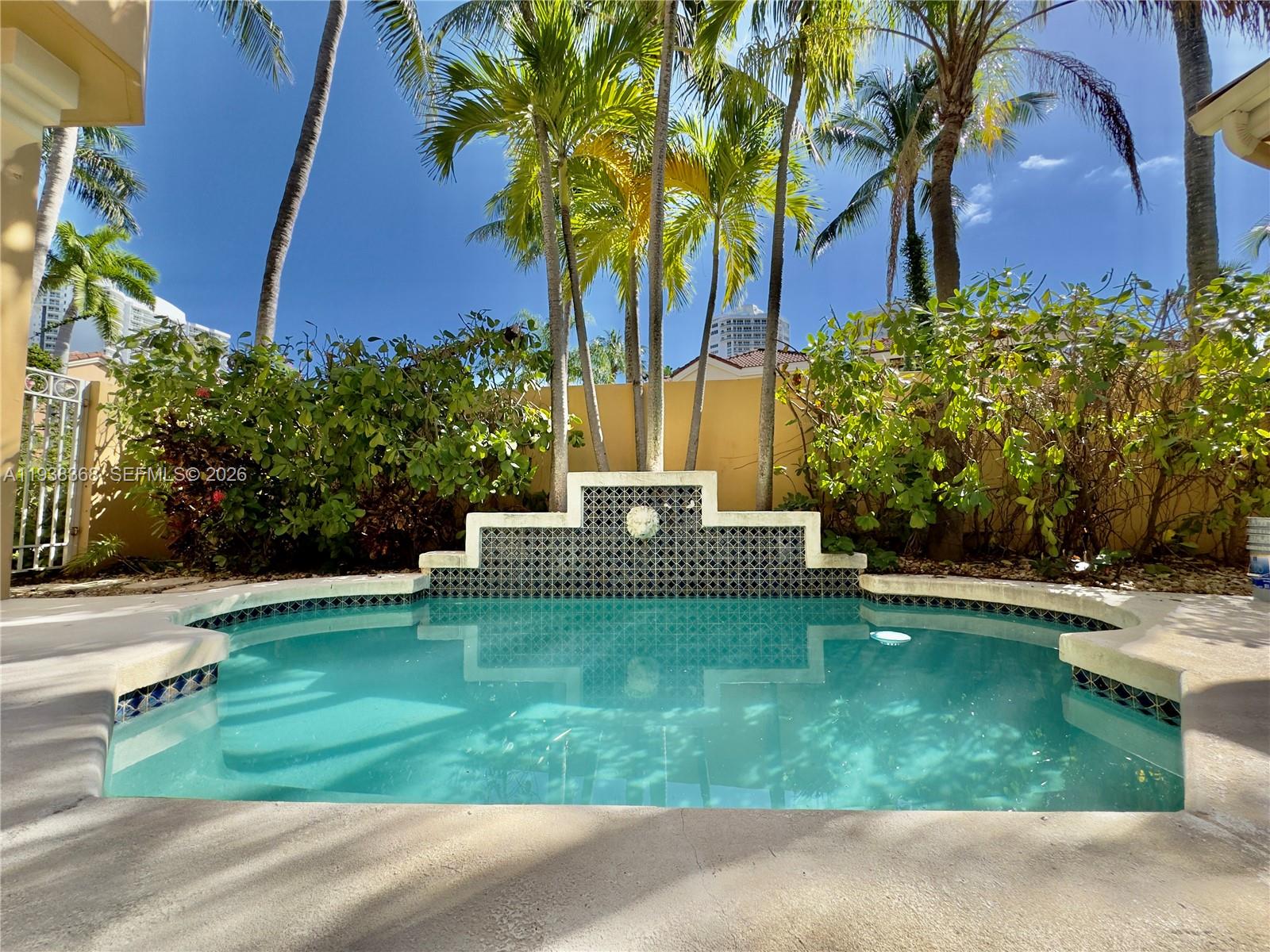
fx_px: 514
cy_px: 476
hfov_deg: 102.1
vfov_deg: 85.7
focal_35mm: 14
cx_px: 635
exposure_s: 1/868
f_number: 2.2
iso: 40
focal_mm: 2.22
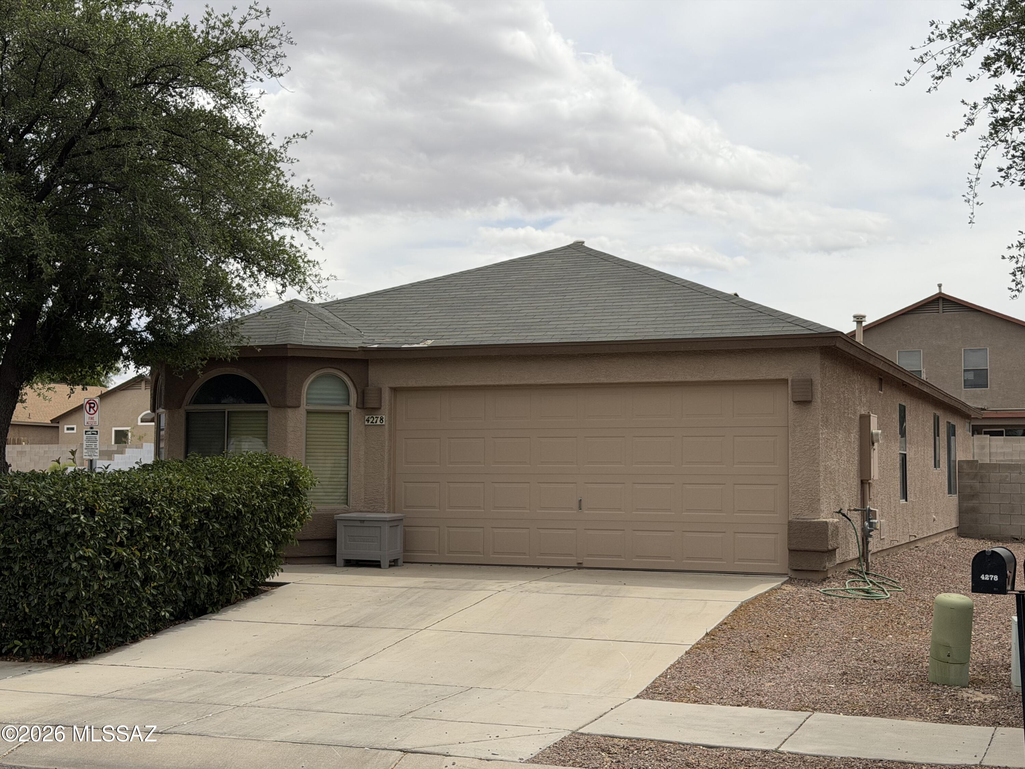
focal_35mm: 48
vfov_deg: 30.3
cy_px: 384
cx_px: 512
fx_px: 1421
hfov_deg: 39.7
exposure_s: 1/7143
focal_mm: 6.76
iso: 64
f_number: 1.78
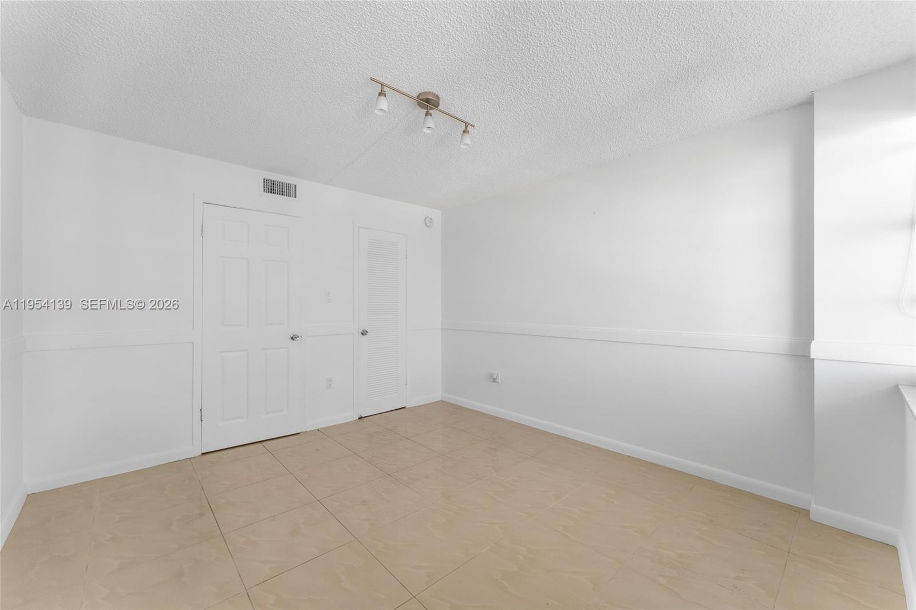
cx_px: 458
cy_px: 305
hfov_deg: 104.3
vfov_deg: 81.2
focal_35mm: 14
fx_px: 356
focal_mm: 14
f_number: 9
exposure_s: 1/20
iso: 800
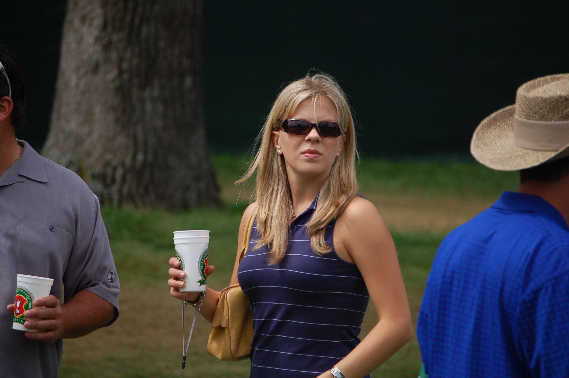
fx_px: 4737
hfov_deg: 6.9
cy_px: 189
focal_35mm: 300
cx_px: 284
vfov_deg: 4.6
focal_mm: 200
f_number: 5.6
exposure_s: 1/640
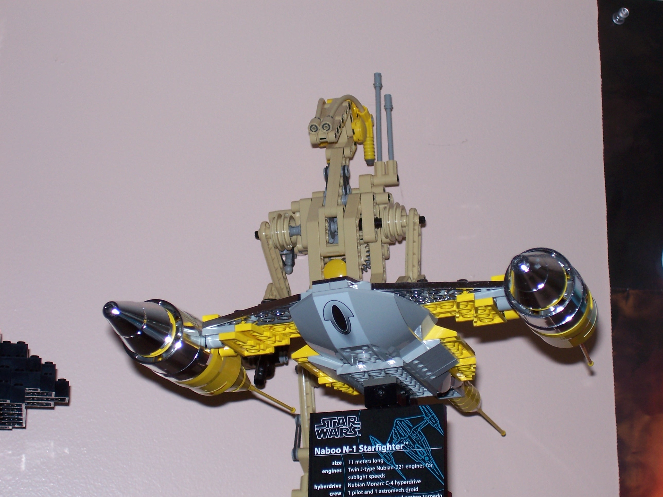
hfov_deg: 23.8
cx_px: 332
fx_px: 1571
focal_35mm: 82
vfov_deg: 18.0
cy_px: 248
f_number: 4.1
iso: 80
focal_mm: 13.5
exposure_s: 1/90
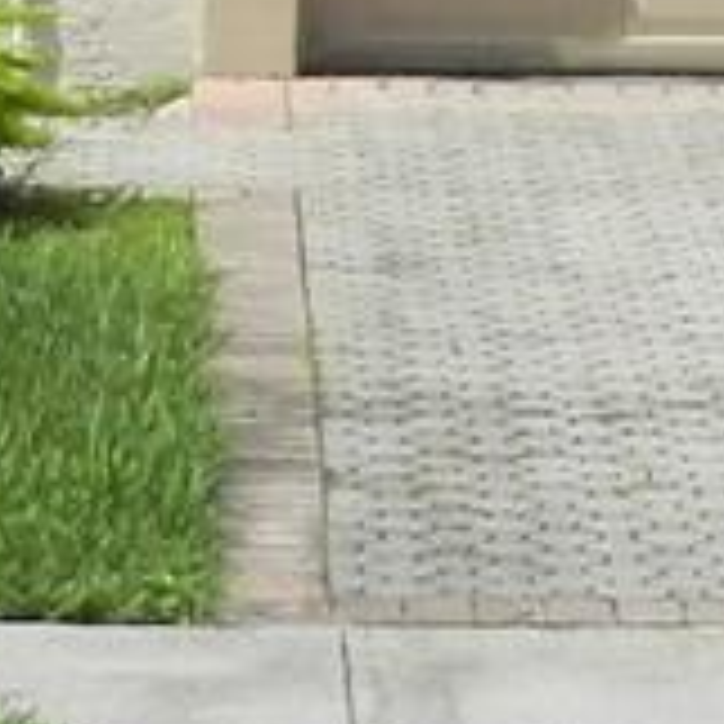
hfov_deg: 5.3
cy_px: -1331
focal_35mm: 333
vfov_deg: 5.0
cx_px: 652
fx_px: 7880
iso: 160
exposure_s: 1/1000
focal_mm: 6.7
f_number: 5
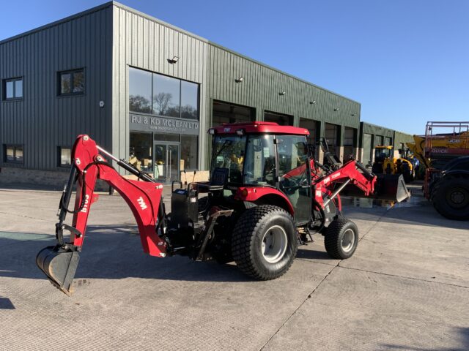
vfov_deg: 48.2
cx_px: 234
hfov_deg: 61.7
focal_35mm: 29
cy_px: 176
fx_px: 393
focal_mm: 3
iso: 16
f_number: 1.8
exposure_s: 1/1221
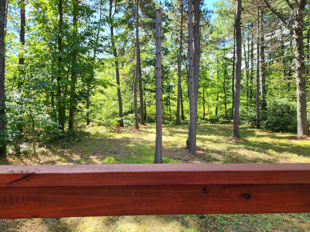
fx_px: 206
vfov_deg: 58.9
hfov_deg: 73.9
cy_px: 116
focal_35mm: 23
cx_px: 155
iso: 20
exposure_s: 1/224
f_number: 1.8
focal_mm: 5.4
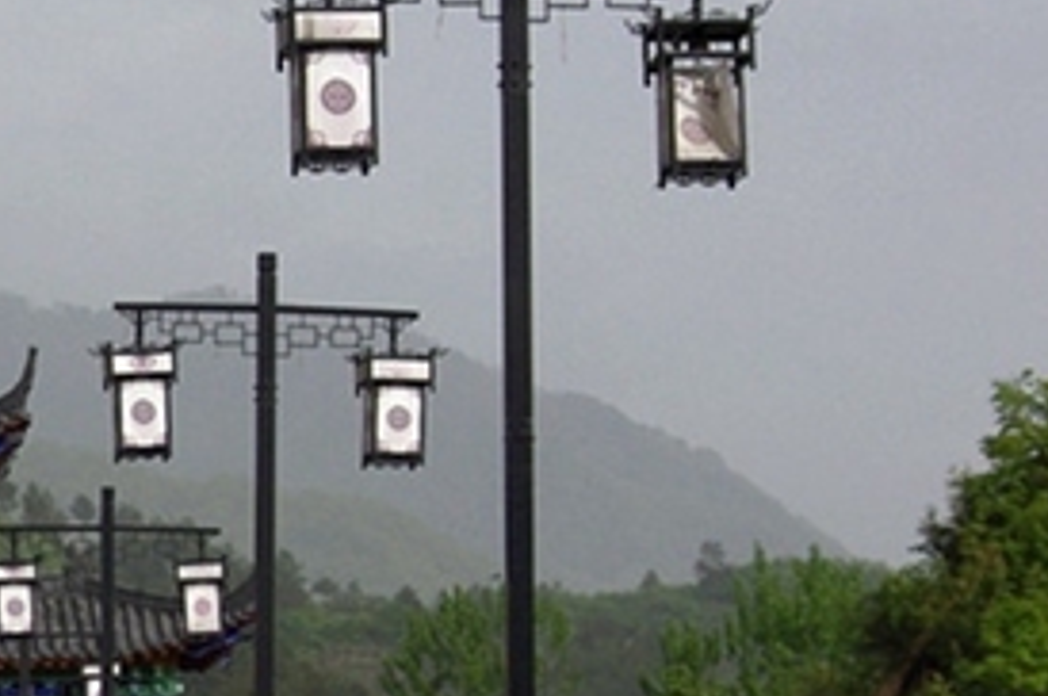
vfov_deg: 5.4
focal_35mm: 254
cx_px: -398
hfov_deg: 8.0
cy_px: 772
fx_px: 7385
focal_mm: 57.5
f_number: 8
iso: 200
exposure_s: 1/750
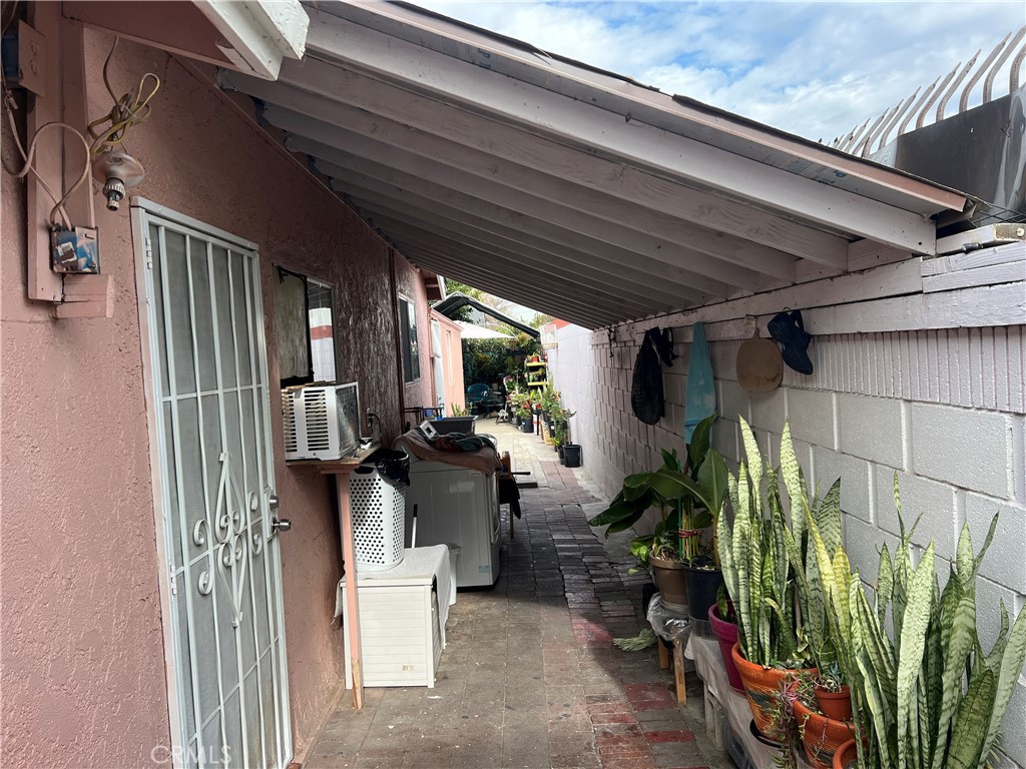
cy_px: 384
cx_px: 513
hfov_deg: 67.3
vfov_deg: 53.1
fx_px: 771
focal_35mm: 26
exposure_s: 1/786
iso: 50
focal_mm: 5.7
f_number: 1.5
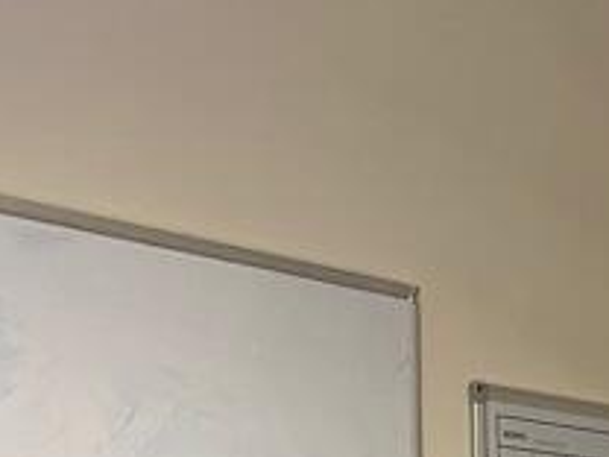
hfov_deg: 14.2
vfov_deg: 10.8
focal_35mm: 128
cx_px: 978
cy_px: 829
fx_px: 2252
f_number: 1.8
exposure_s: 1/50
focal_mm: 4.25
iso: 80
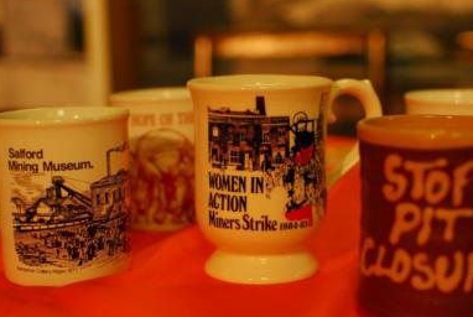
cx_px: 244
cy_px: 179
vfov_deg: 19.9
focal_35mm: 69
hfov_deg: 29.3
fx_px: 903
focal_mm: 35
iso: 500
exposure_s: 1/40
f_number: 2.2
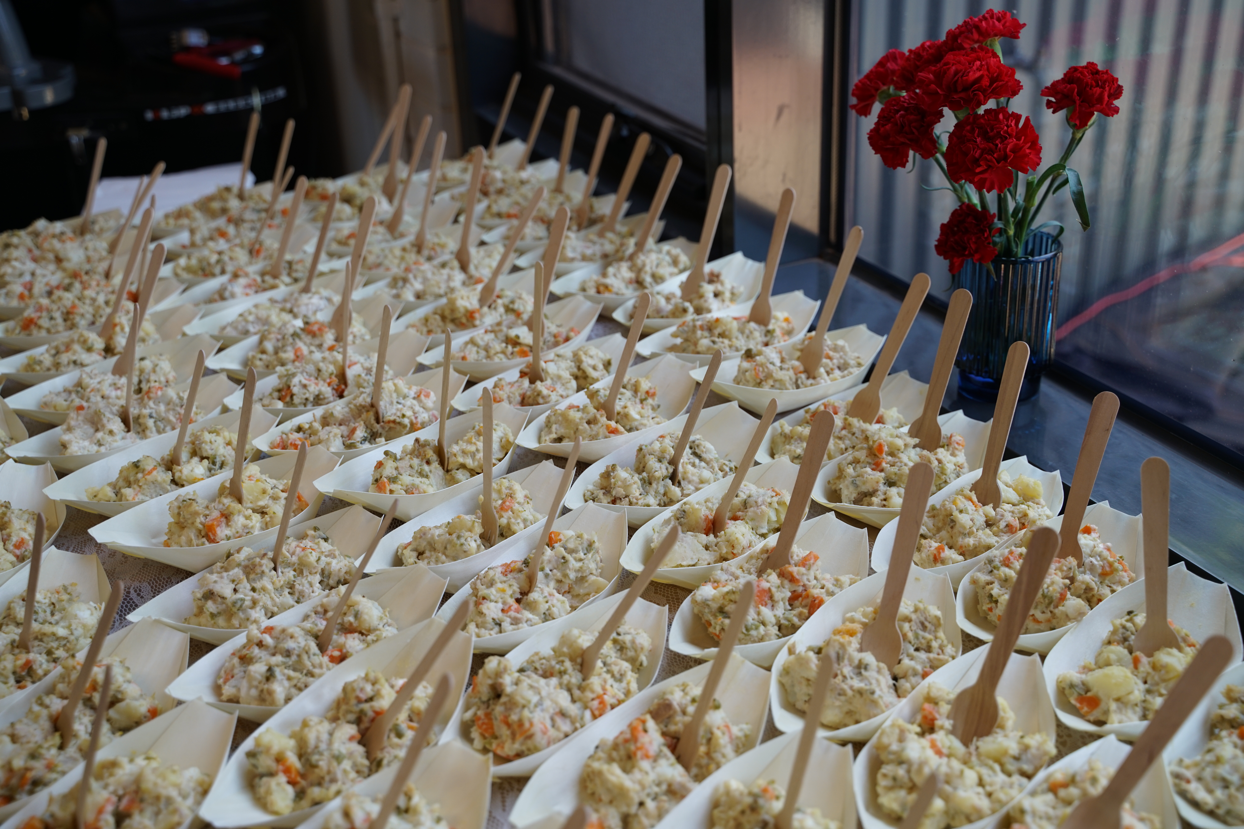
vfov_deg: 31.9
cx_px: 622
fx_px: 1451
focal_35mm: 42
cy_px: 414
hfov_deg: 46.4
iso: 320
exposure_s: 1/160
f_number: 4
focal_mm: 42
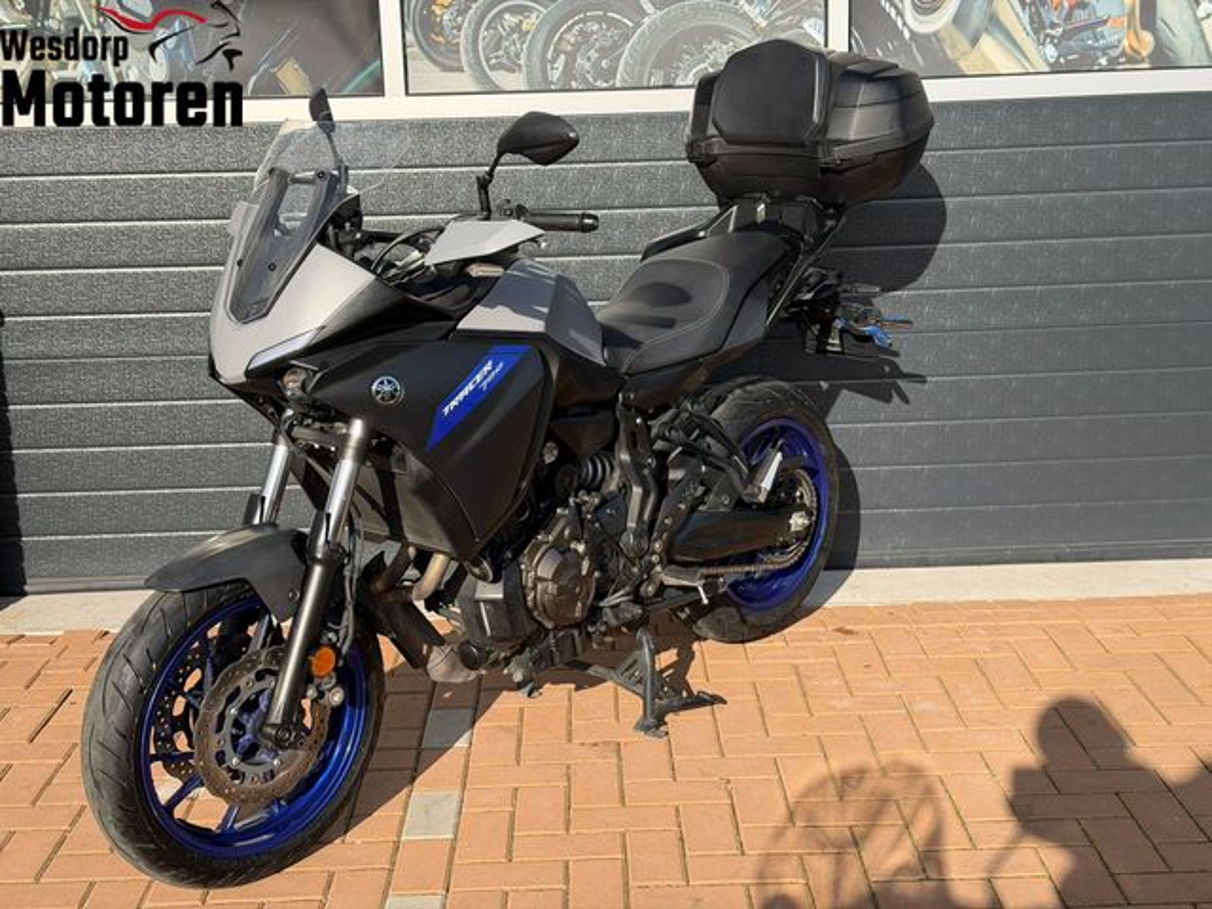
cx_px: 606
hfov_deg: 39.7
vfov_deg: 30.3
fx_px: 1681
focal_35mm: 48
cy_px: 454
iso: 100
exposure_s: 1/3534
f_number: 1.78
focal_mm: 6.76
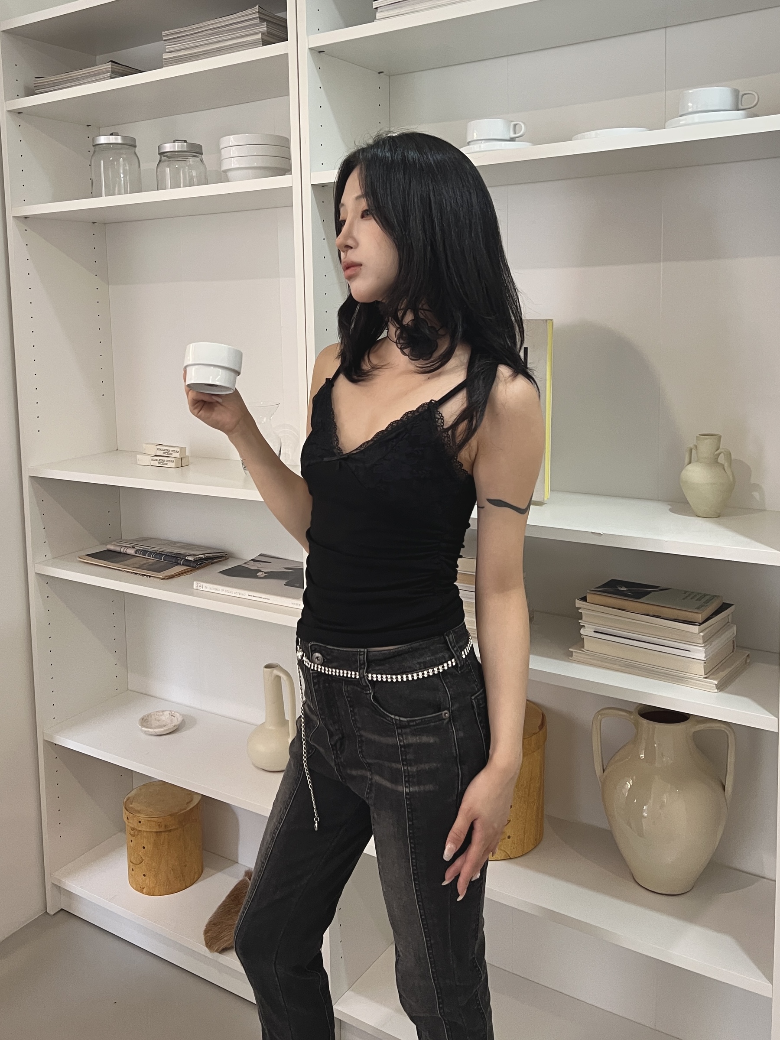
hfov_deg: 53.1
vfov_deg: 67.3
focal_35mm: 26
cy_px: 520
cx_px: 390
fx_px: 781
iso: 250
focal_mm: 5.7
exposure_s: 1/60
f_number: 1.5
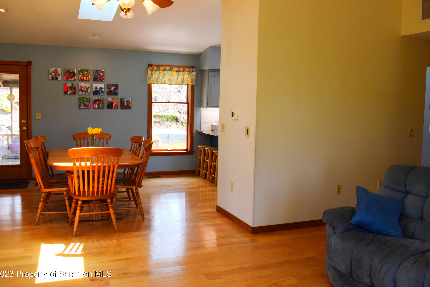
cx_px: 210
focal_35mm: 33
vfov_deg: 40.5
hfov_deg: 57.9
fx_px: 388
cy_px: 139
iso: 400
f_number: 5.6
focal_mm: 21
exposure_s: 1/125
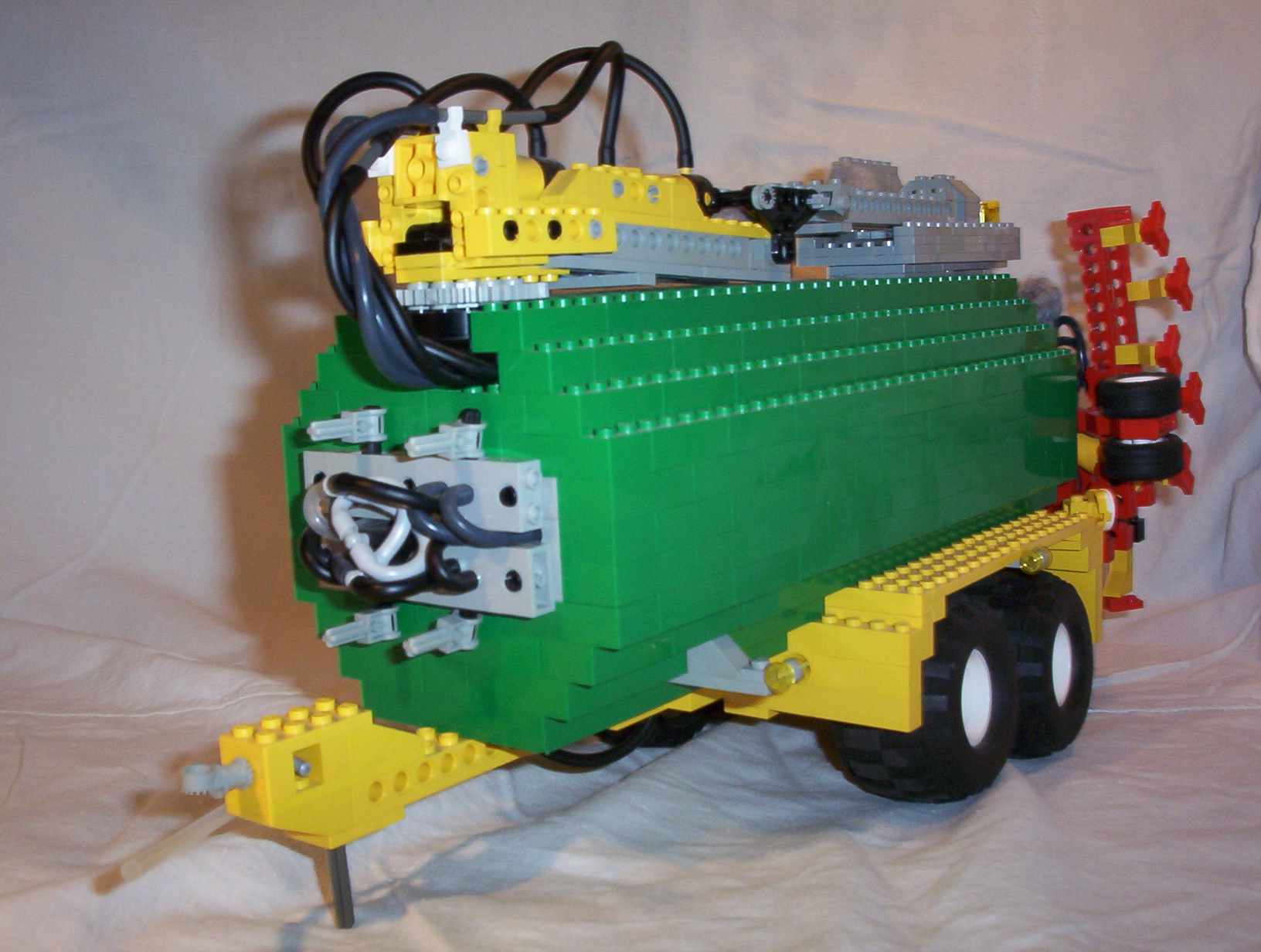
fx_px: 1424
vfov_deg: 37.0
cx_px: 630
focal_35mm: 39
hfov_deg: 47.8
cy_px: 476
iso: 140
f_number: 4.5
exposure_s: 1/30
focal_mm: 6
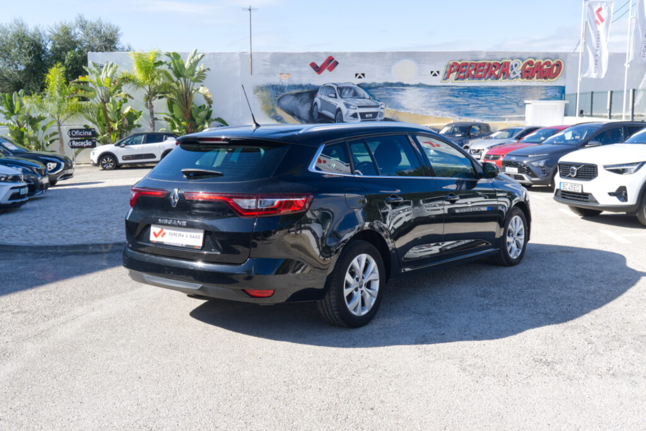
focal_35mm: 38
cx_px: 323
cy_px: 216
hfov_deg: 50.7
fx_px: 682
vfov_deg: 35.1
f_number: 9
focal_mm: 25.6
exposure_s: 1/160
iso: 160
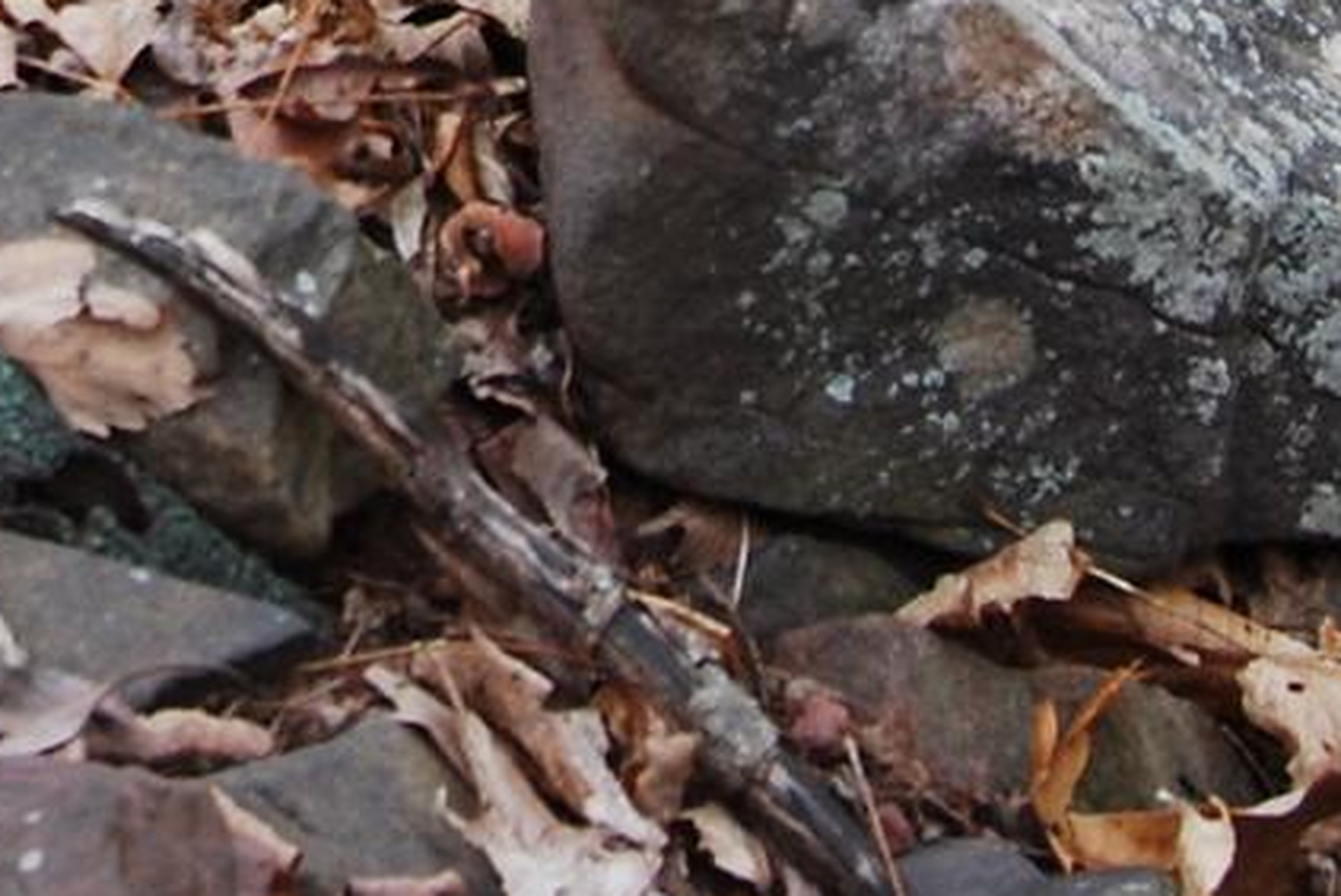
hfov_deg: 9.9
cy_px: -1261
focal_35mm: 204
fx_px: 7604
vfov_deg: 6.4
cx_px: -404
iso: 200
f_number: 8
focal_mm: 28
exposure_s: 1/80
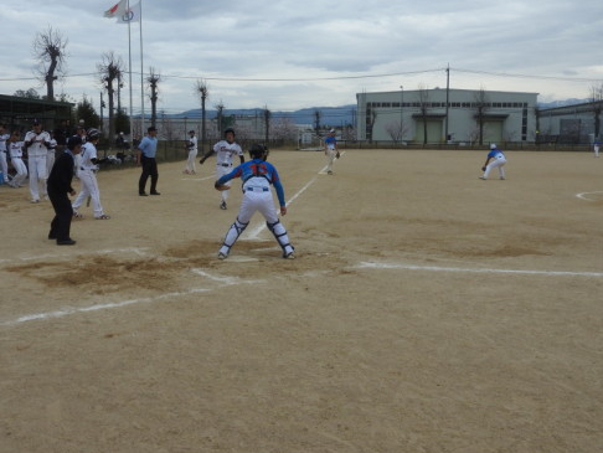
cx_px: 273
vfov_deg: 38.6
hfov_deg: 50.0
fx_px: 645
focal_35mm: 37
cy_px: 191
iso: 100
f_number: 3.5
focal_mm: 5.4
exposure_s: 1/1600
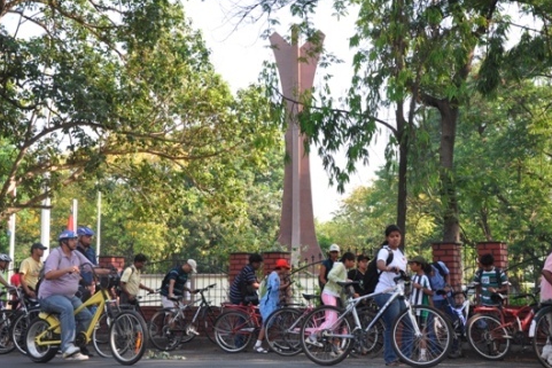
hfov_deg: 36.5
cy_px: 185
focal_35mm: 55
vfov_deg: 24.8
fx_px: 836
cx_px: 269
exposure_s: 1/200
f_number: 7.1
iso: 400
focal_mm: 35
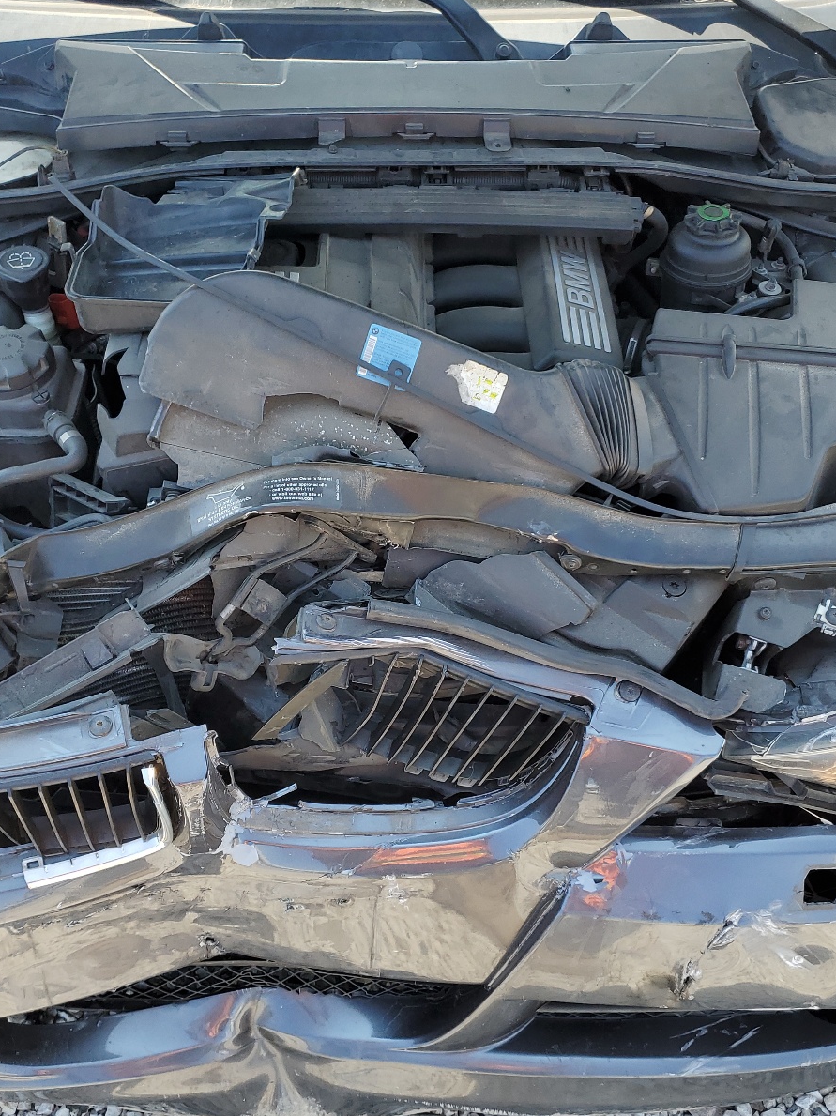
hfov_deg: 40.7
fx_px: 1128
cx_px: 422
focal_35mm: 35
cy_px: 560
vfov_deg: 52.6
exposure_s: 1/588
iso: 50
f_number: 1.5
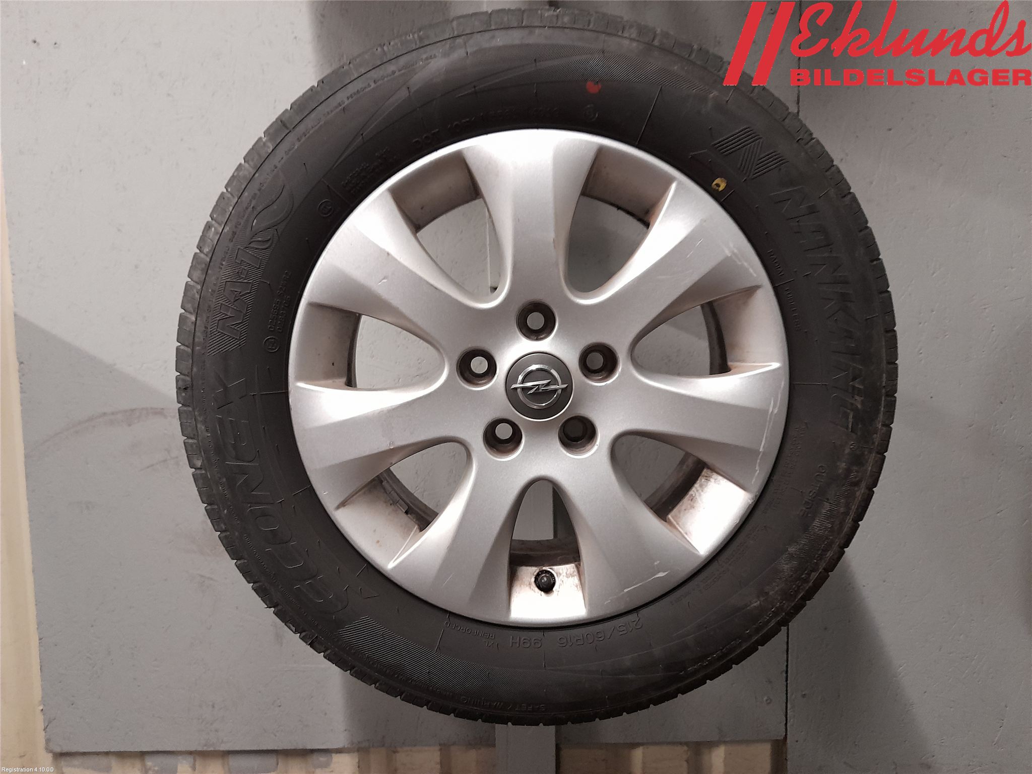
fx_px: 745
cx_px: 516
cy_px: 387
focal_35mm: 25
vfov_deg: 54.9
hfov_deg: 69.4
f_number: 2
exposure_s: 1/25
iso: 400
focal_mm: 4.6
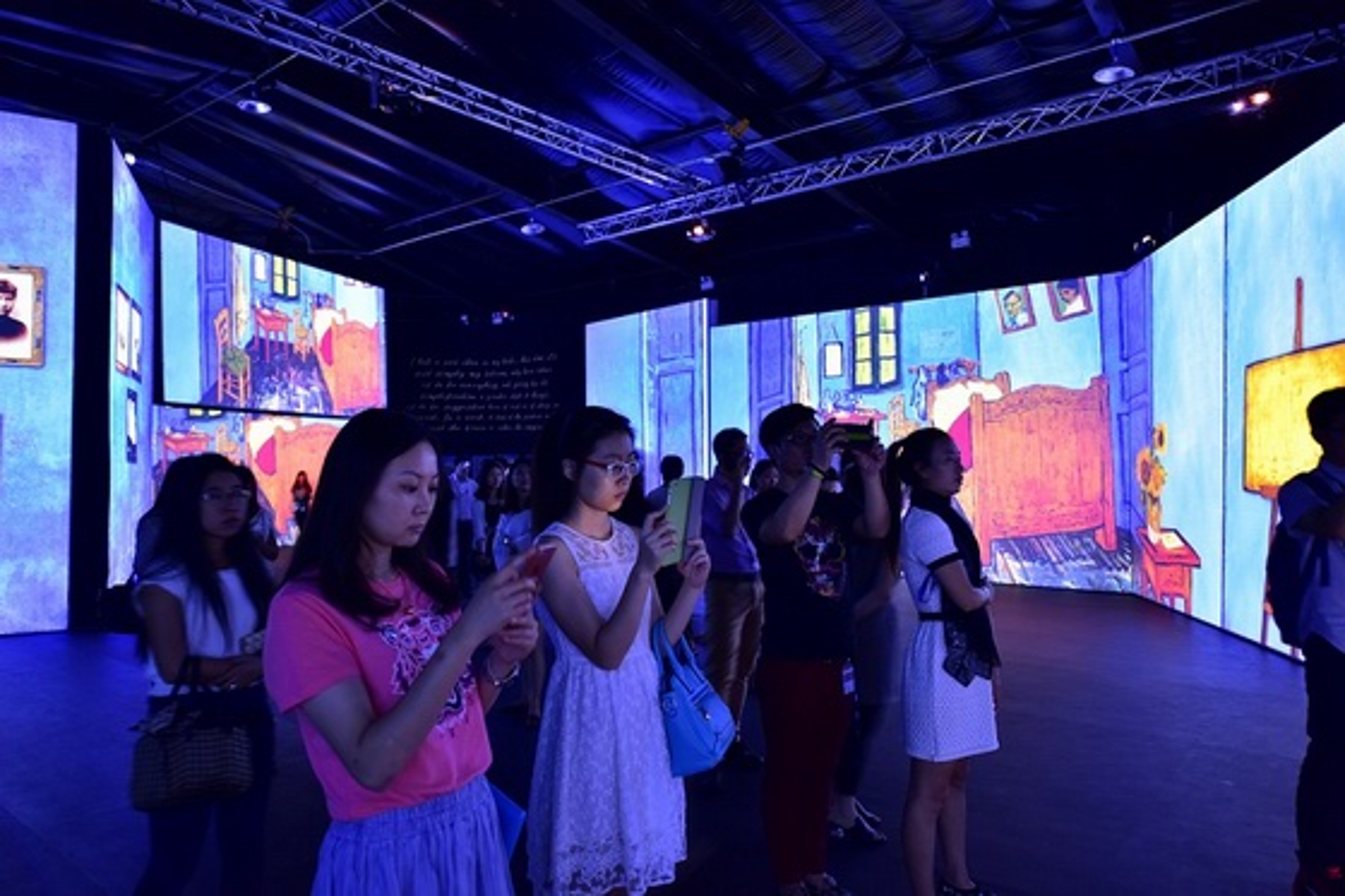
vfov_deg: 53.1
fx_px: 896
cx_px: 672
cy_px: 448
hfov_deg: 73.8
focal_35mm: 24
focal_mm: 24
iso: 800
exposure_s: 1/2.5
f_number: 2.8
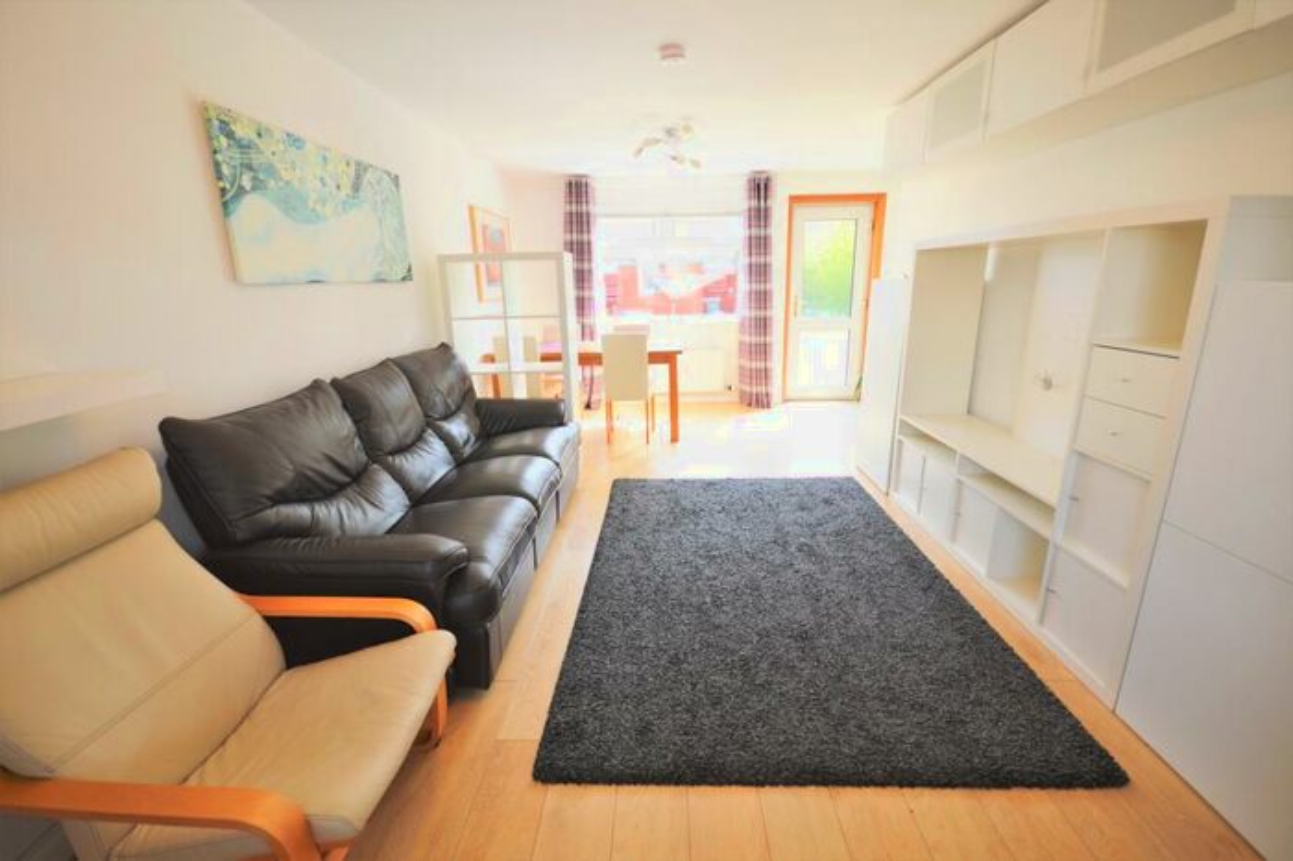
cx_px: 646
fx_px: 538
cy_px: 430
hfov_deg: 100.4
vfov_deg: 77.3
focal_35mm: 15
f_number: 4
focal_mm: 10
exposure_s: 1/50
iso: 100
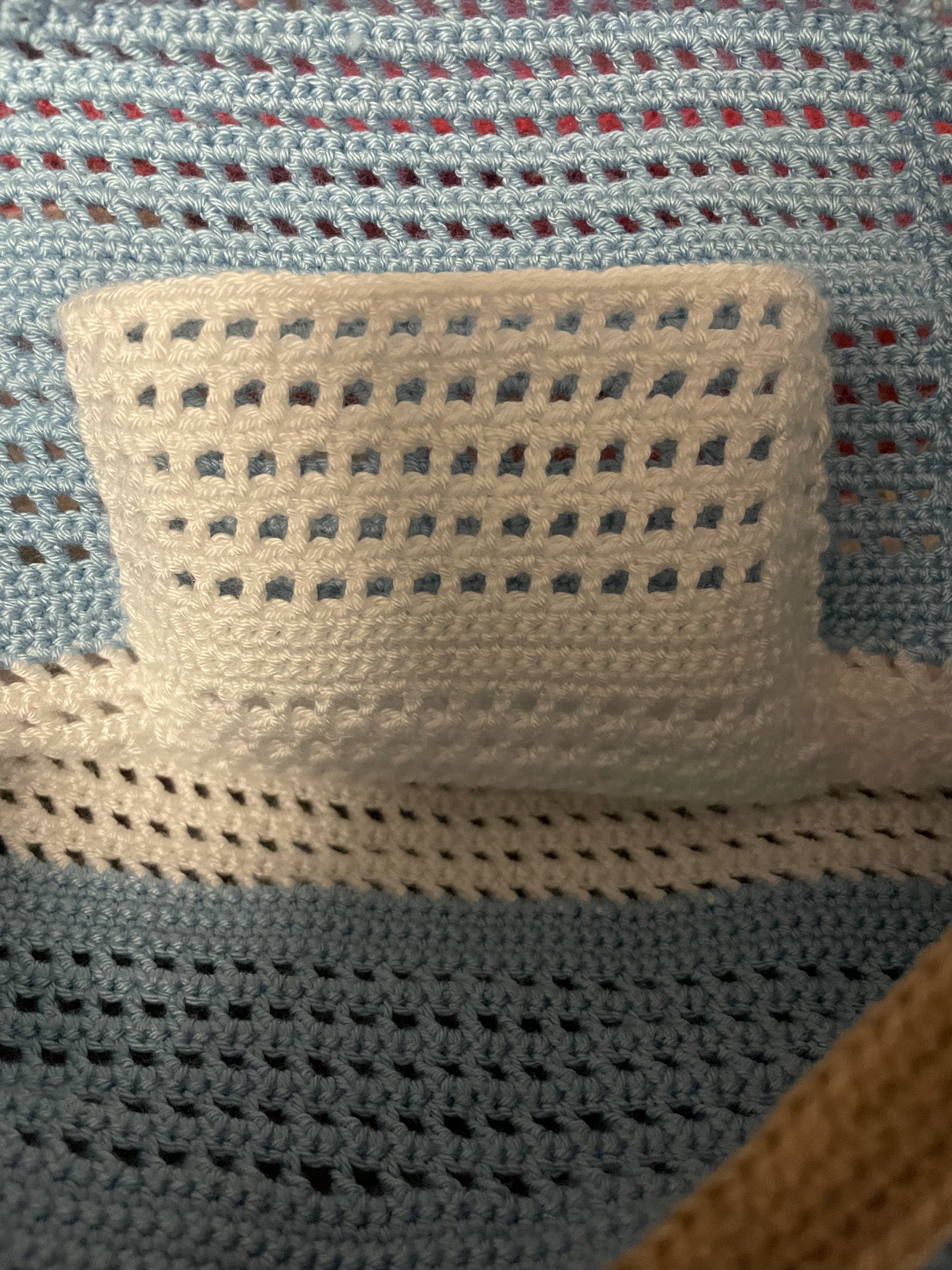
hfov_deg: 53.1
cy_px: 635
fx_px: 953
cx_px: 476
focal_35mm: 26
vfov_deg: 67.3
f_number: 1.6
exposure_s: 1/30
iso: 640
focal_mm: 4.2
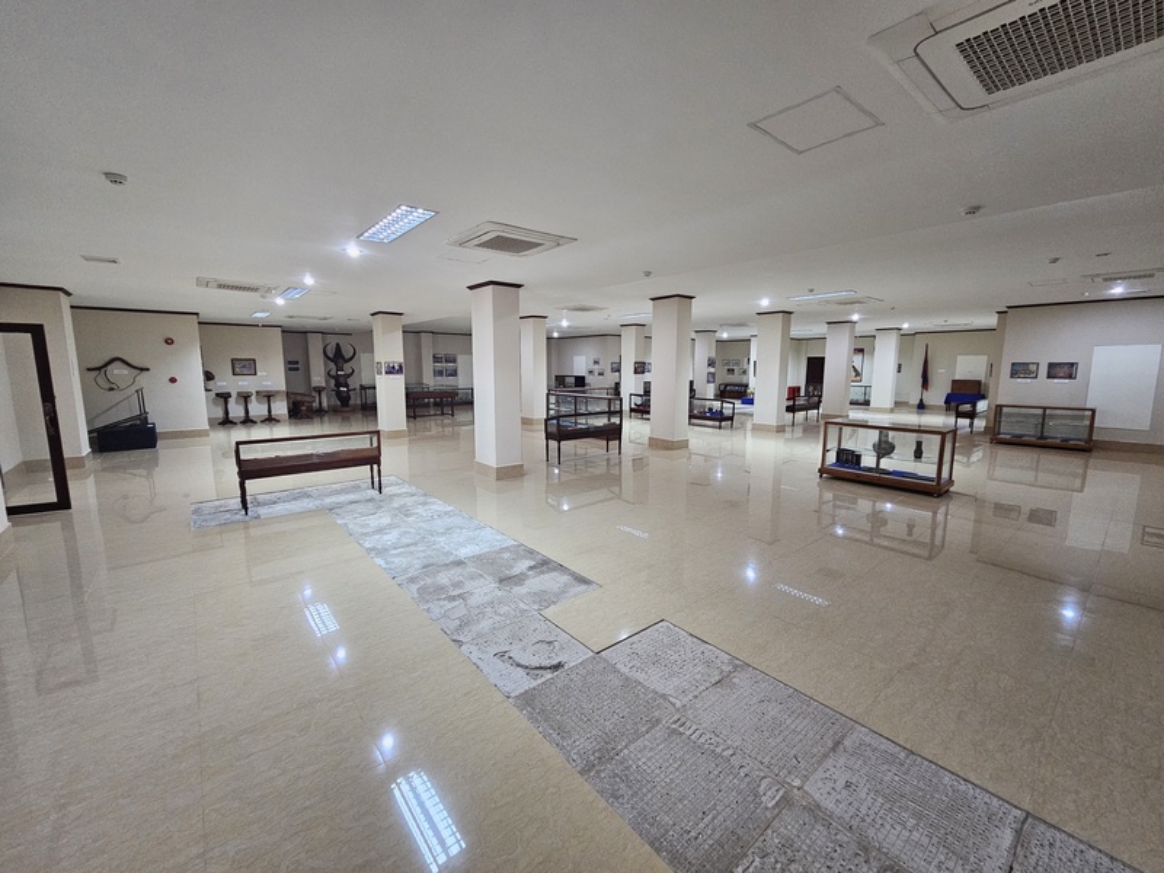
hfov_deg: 106.2
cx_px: 582
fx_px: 437
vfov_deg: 89.9
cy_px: 436
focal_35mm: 13
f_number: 2.2
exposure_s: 1/33.3
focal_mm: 2.2
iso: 400
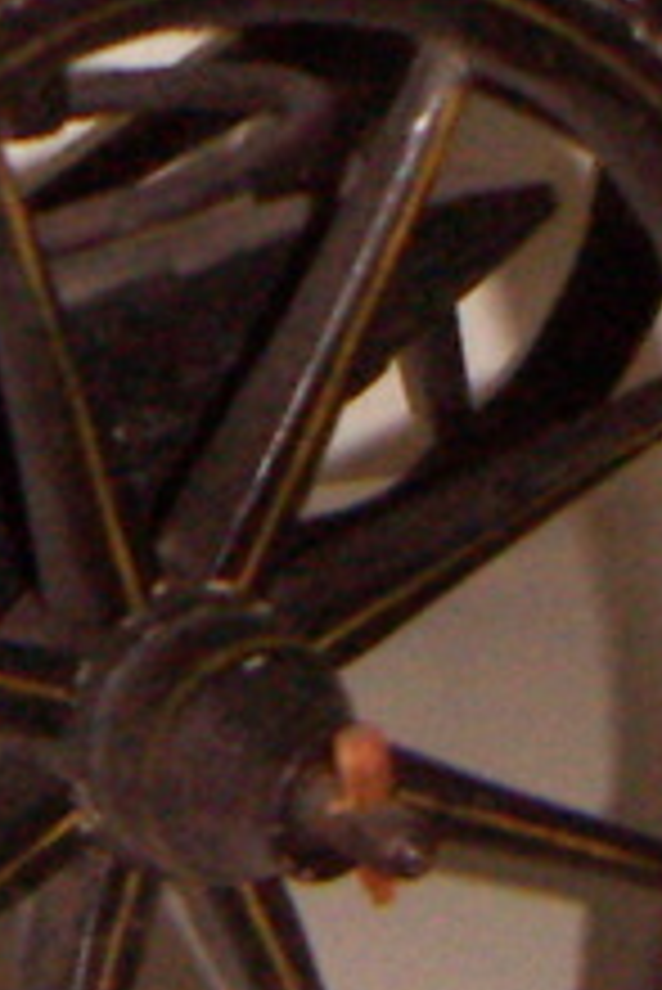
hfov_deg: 8.1
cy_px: -126
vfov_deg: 11.9
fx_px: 4681
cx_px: 117
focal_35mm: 170
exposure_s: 1/50
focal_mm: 4.7
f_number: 2.8
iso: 200
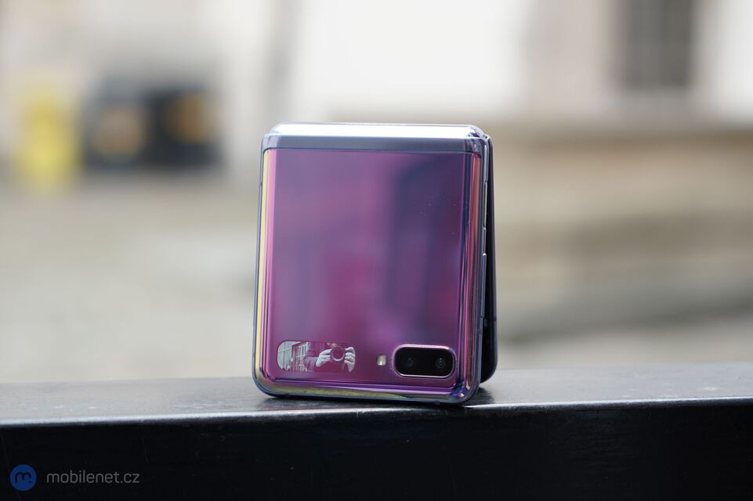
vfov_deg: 19.4
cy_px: 250
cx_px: 376
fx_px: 1464
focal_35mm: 70
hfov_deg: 28.9
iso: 320
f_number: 4
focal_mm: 70
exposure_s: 1/200
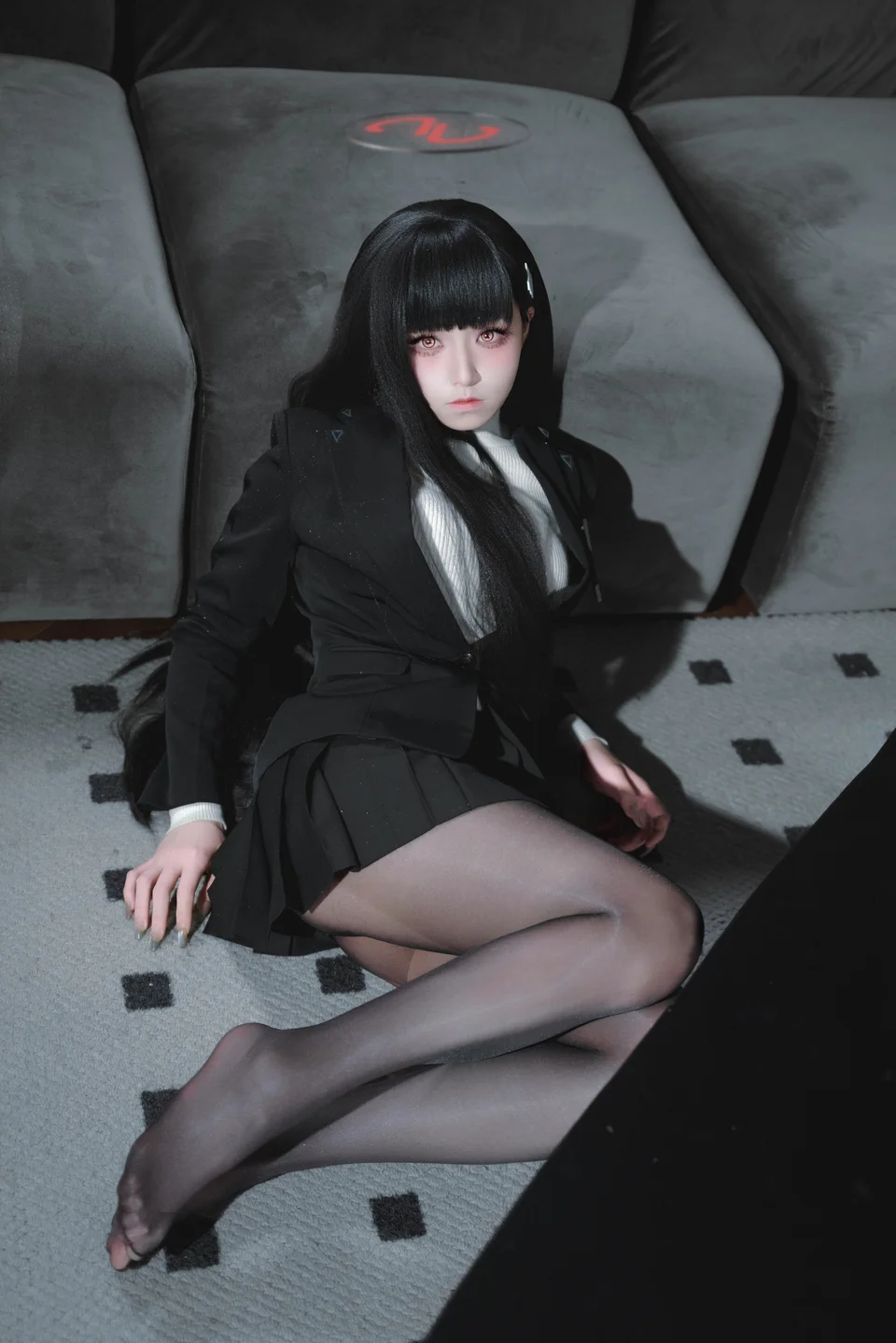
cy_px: 672
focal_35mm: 54
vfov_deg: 36.9
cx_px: 448
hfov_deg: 25.1
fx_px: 2016
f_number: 2.8
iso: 640
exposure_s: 1/100
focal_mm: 54
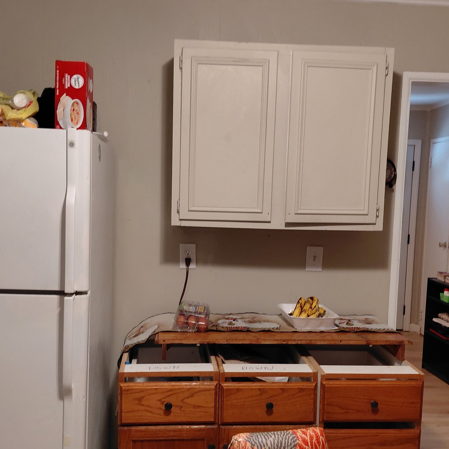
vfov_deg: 40.7
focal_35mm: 41
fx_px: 602
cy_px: 274
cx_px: 203
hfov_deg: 40.9
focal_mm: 4.69
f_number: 1.8
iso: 400
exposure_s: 1/40
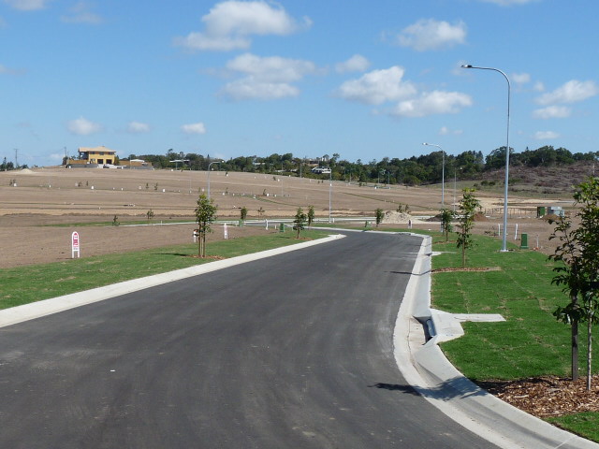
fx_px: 900
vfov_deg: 28.0
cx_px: 300
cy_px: 224
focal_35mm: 52
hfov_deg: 36.8
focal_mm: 5.4
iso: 100
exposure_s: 1/400
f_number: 6.3
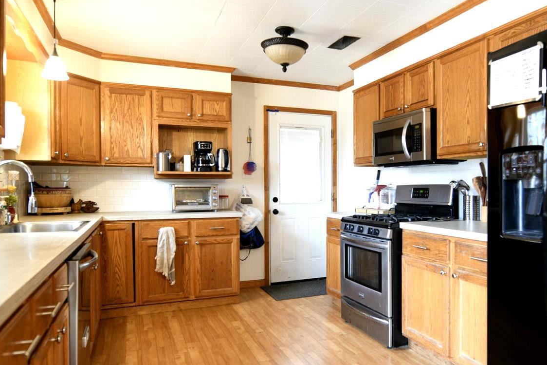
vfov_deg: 47.9
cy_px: 195
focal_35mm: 27
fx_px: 410
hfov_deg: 66.7
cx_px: 329
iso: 800
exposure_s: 1/15
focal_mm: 15
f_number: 2.8
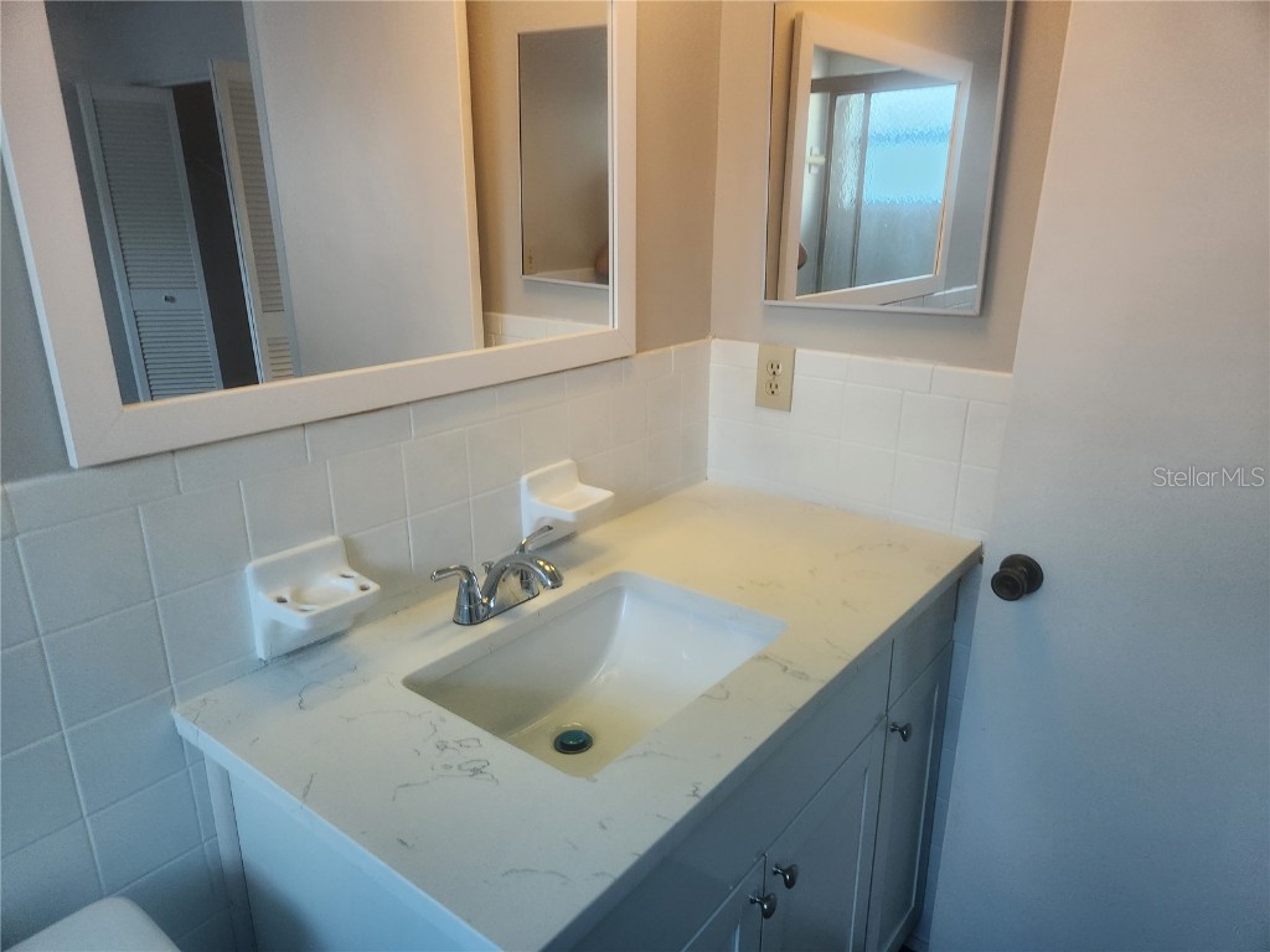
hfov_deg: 73.9
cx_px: 635
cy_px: 476
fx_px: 844
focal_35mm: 23
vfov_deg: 58.9
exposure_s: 1/120
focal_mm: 5.4
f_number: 1.8
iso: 250
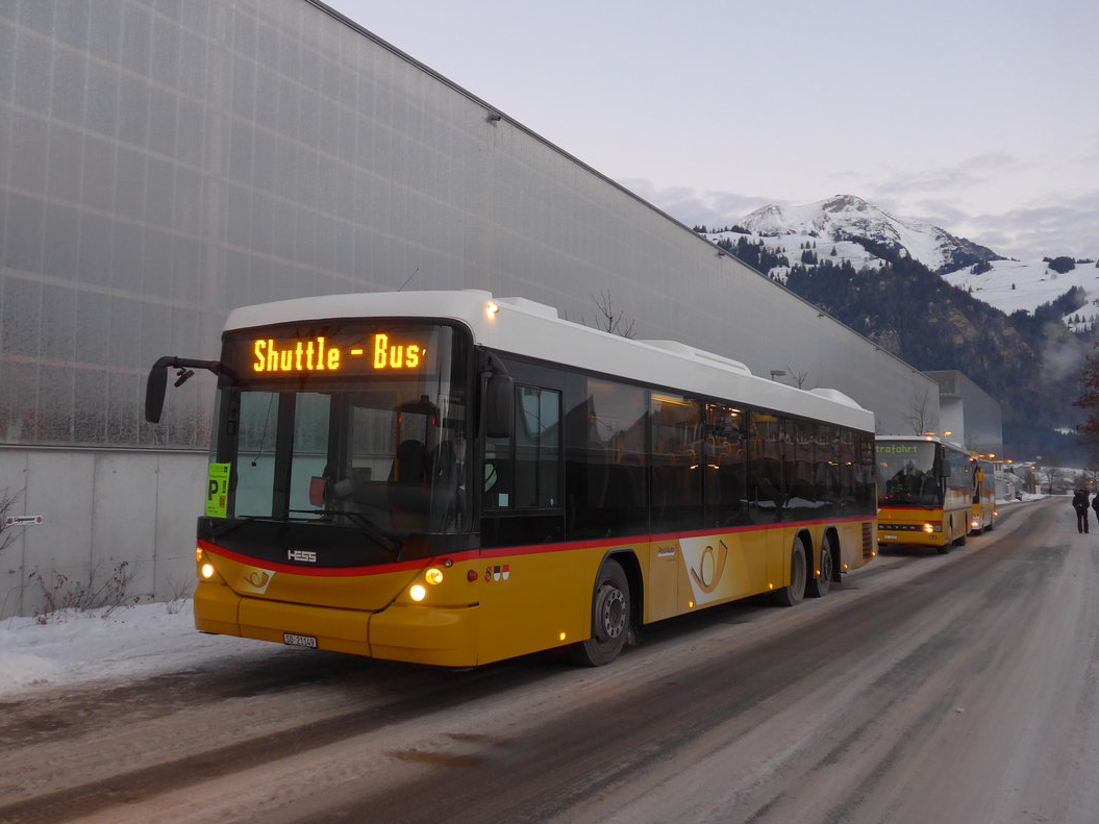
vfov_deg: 42.9
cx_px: 496
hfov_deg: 55.3
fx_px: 1048
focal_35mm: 33
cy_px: 364
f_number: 2
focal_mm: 6
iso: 200
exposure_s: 1/60
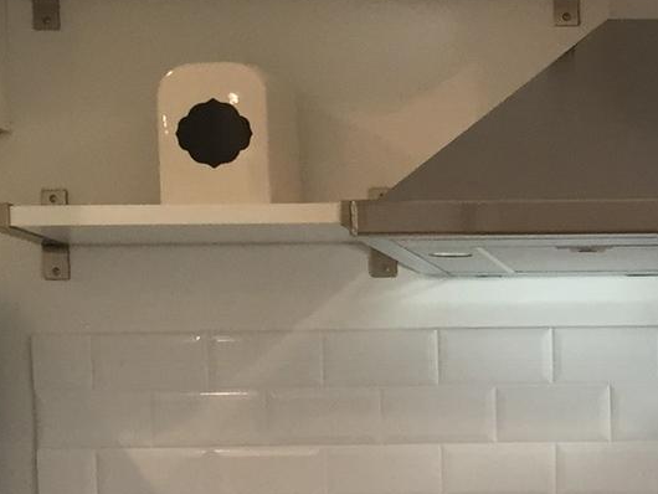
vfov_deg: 12.9
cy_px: 618
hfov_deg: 16.6
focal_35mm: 112
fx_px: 2130
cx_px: 845
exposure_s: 1/30
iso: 40
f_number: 2.2
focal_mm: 4.15
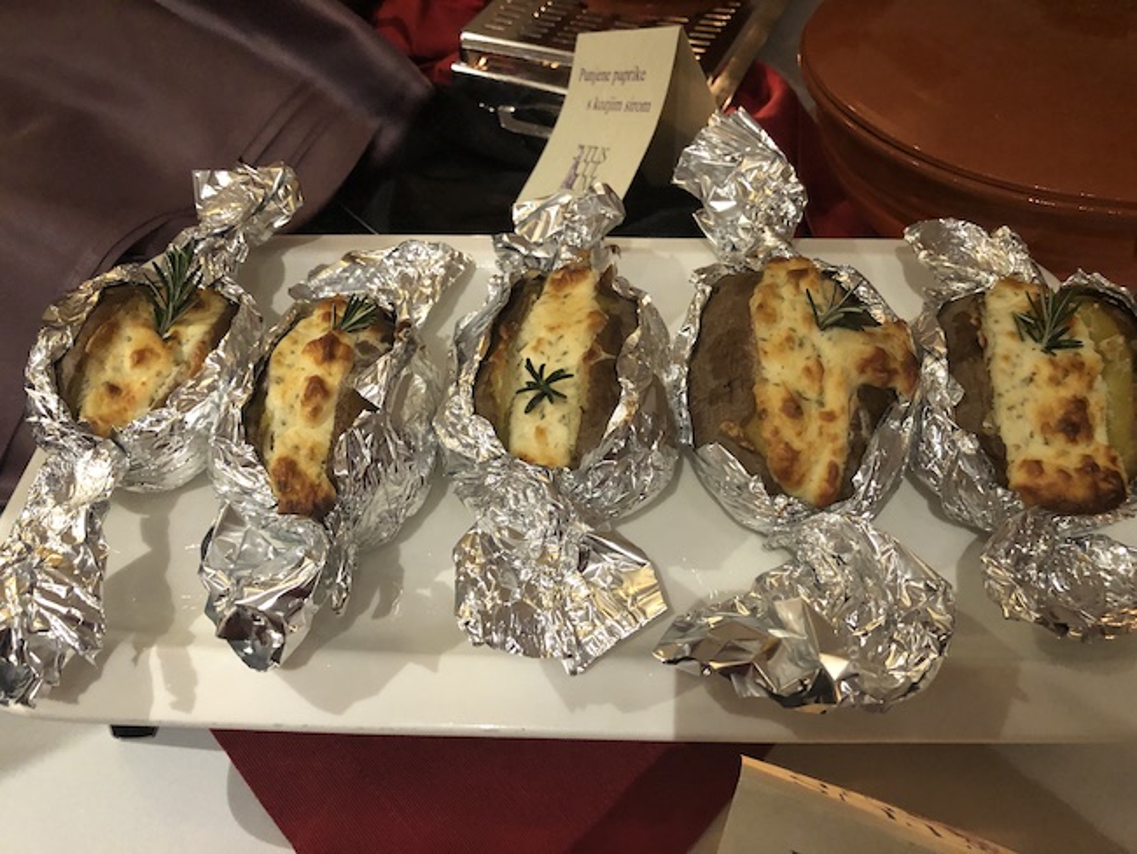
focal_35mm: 28
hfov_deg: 63.4
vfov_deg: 49.8
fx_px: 920
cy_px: 427
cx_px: 568
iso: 80
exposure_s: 1/6
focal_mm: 3.99
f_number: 1.8
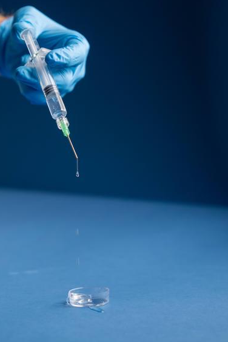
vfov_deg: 23.4
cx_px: 91
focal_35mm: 87
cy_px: 152
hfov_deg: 15.7
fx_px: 825
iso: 1250
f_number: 4
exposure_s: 1/200
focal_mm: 70
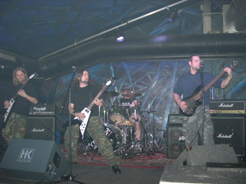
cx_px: 123
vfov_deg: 37.7
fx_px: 270
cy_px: 92
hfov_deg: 49.0
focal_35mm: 38
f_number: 2.8
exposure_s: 1/60.1
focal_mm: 7.8
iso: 160
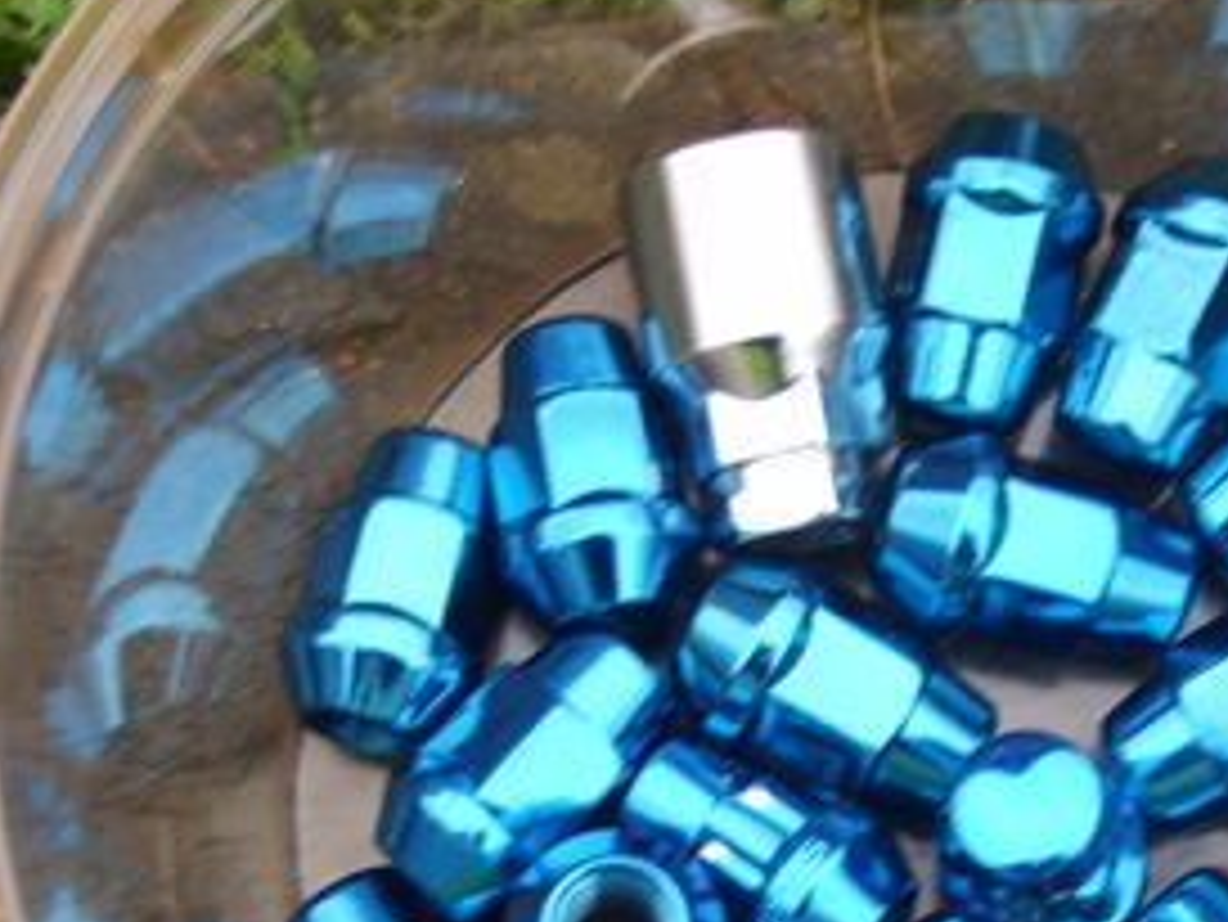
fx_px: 2910
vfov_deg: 17.5
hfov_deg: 23.7
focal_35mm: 82
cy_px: 940
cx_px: 823
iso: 66
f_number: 2.8
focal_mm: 5.8
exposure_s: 1/30
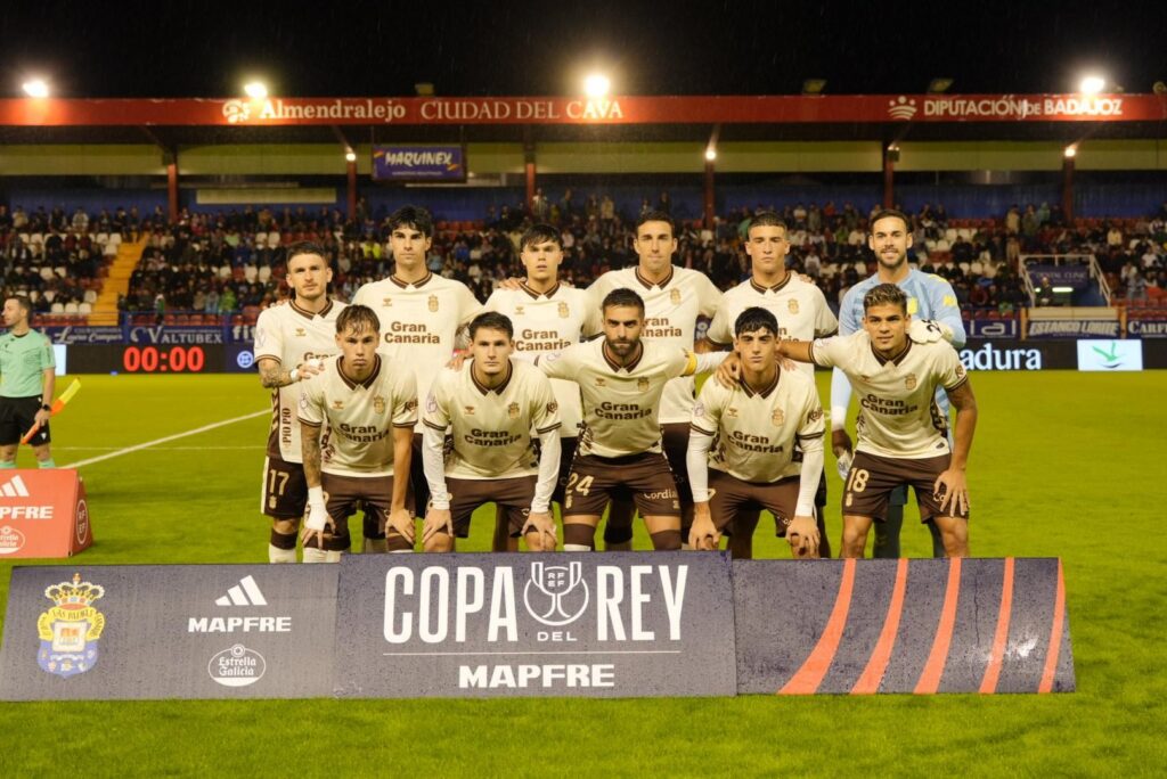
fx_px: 2077
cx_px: 584
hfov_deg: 31.4
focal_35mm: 64
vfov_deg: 21.3
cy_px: 390
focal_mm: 42.7
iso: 500
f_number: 2.8
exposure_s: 1/160
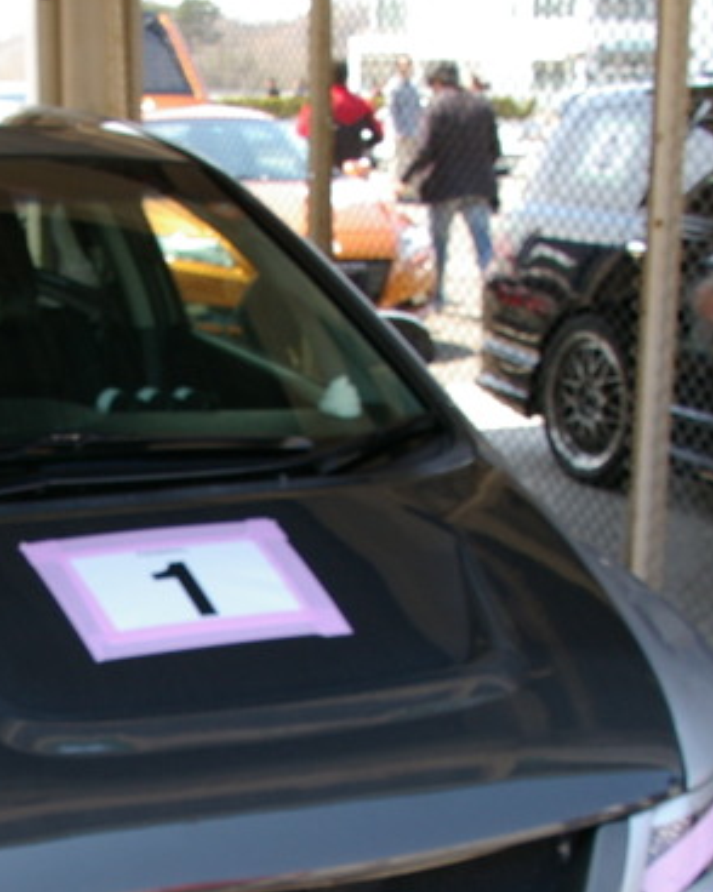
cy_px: 691
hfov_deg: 18.3
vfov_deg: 22.9
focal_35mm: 82
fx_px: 2173
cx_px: 65
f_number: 8
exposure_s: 1/60
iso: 200
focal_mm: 21
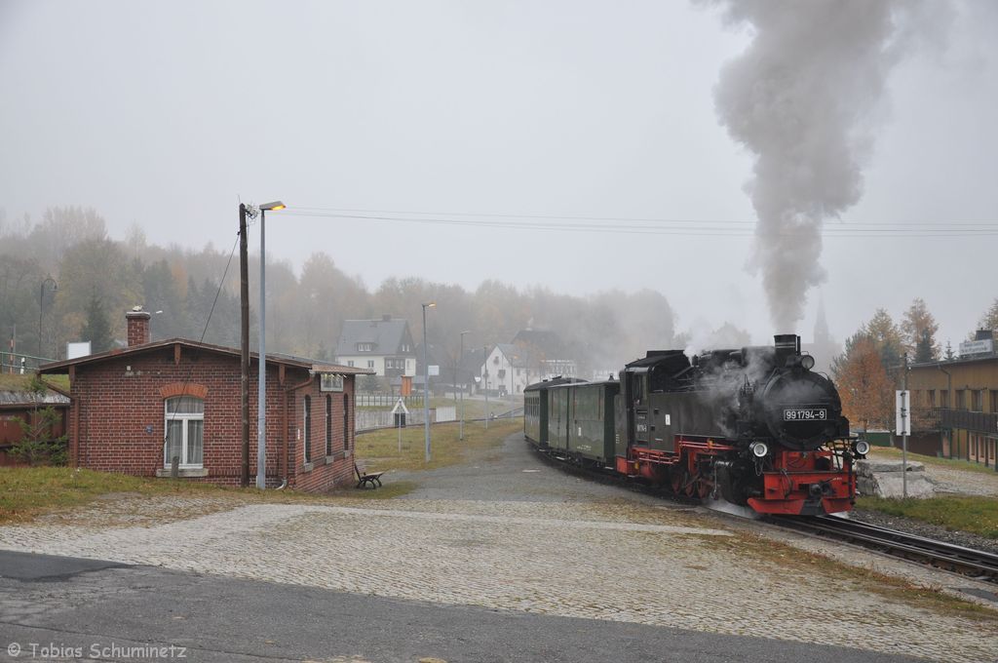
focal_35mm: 45
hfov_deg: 43.7
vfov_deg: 29.8
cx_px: 499
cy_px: 332
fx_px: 1246
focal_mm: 30
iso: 400
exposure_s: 1/320
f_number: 4.2
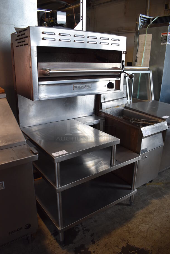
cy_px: 127
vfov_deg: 67.3
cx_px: 85
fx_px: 191
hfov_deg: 48.0
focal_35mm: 27
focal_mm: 18
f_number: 3.5
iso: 800
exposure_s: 1/250
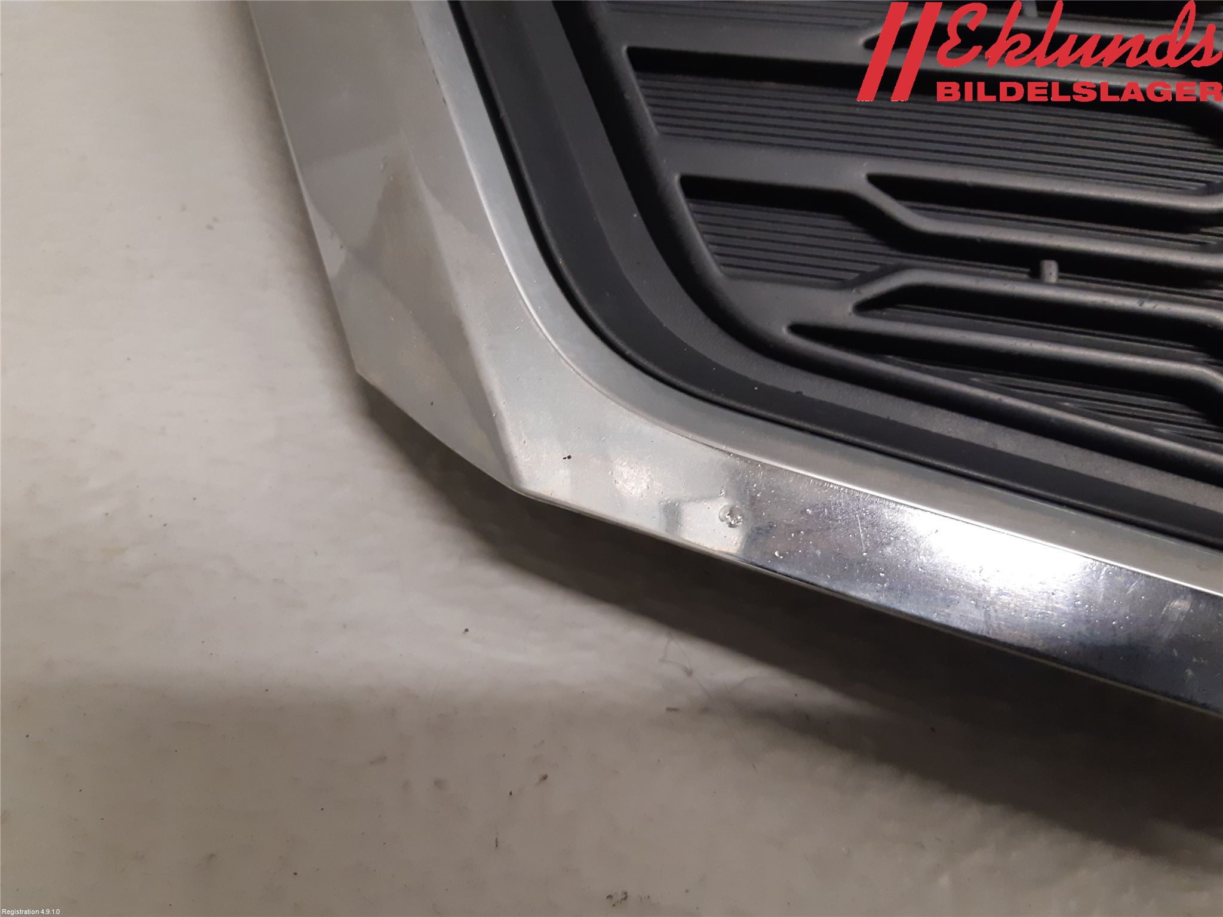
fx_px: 919
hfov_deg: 67.3
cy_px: 458
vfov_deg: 53.1
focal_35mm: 26
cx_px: 612
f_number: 1.7
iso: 200
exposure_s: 1/50
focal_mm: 3.93
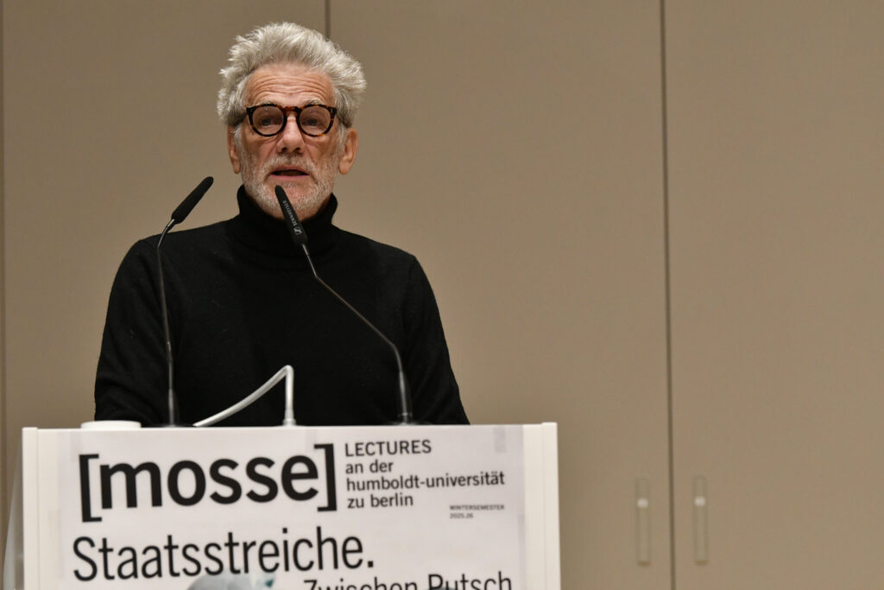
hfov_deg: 9.5
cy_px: 295
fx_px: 5341
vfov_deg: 6.3
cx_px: 442
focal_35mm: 218
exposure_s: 1/320
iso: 3200
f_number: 4
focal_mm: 145
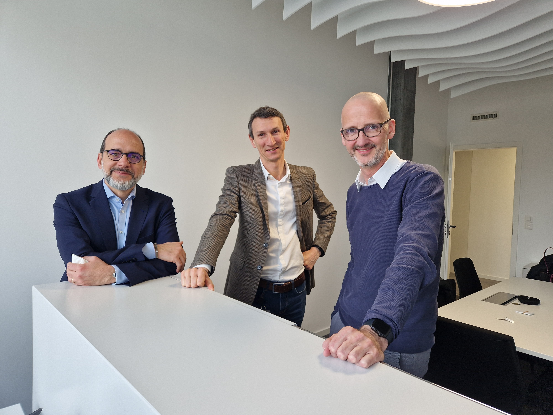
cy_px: 208
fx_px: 367
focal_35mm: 23
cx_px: 276
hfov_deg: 73.9
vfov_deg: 58.9
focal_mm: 5.4
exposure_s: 1/405
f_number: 1.8
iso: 50
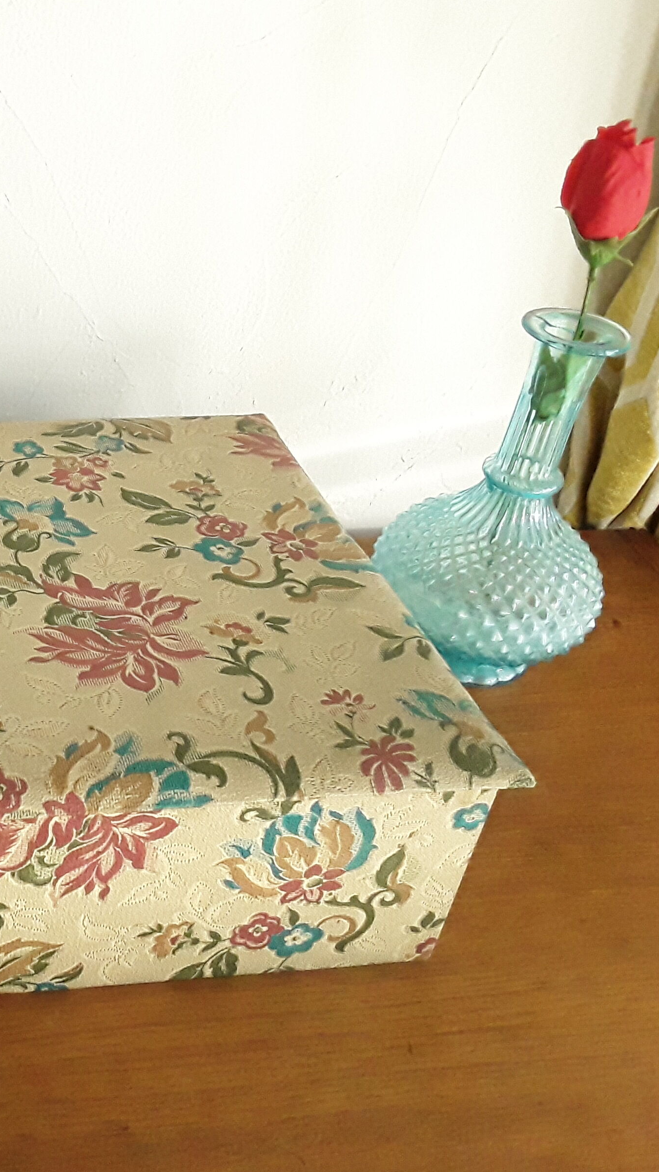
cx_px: -76
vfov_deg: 50.5
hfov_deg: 27.1
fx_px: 1243
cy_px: 575
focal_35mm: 40
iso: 400
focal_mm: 2.91
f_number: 1.9
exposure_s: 1/318
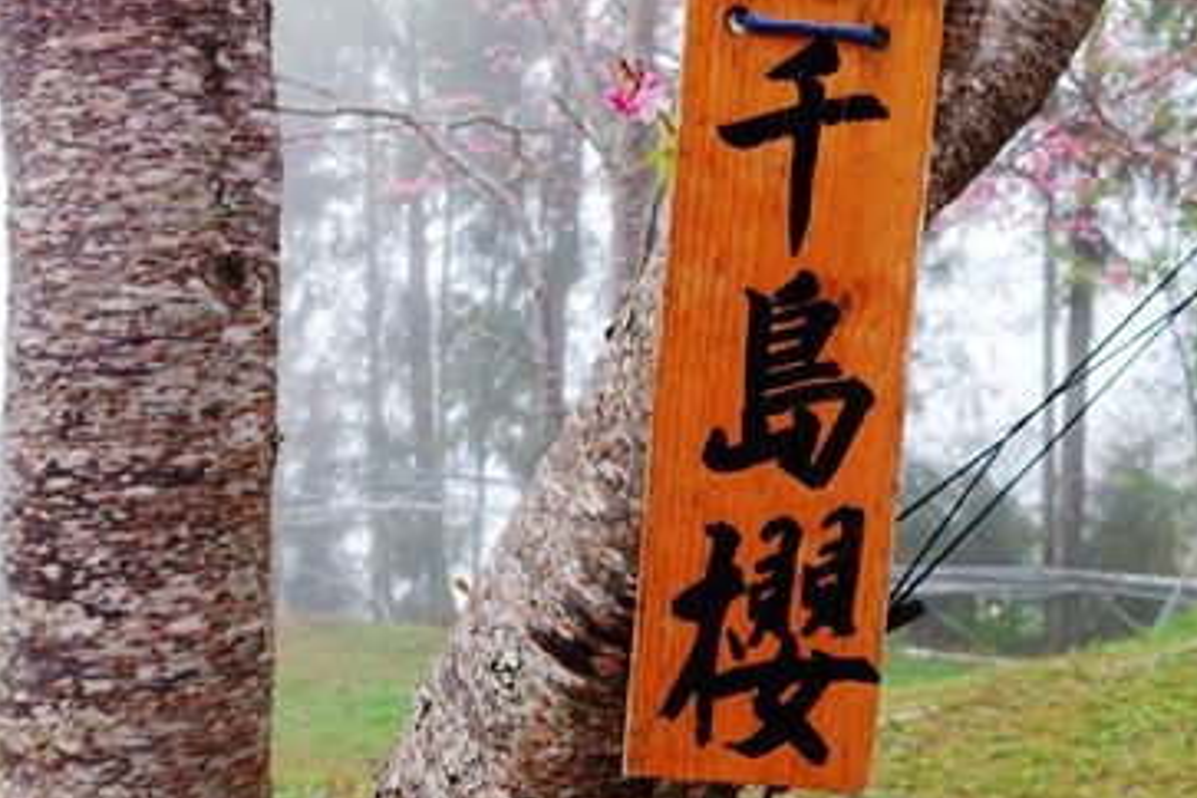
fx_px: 1430
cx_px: 960
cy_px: 312
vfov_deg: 31.1
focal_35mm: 43
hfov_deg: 43.3
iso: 125
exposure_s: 1/160
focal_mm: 8.8
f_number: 4
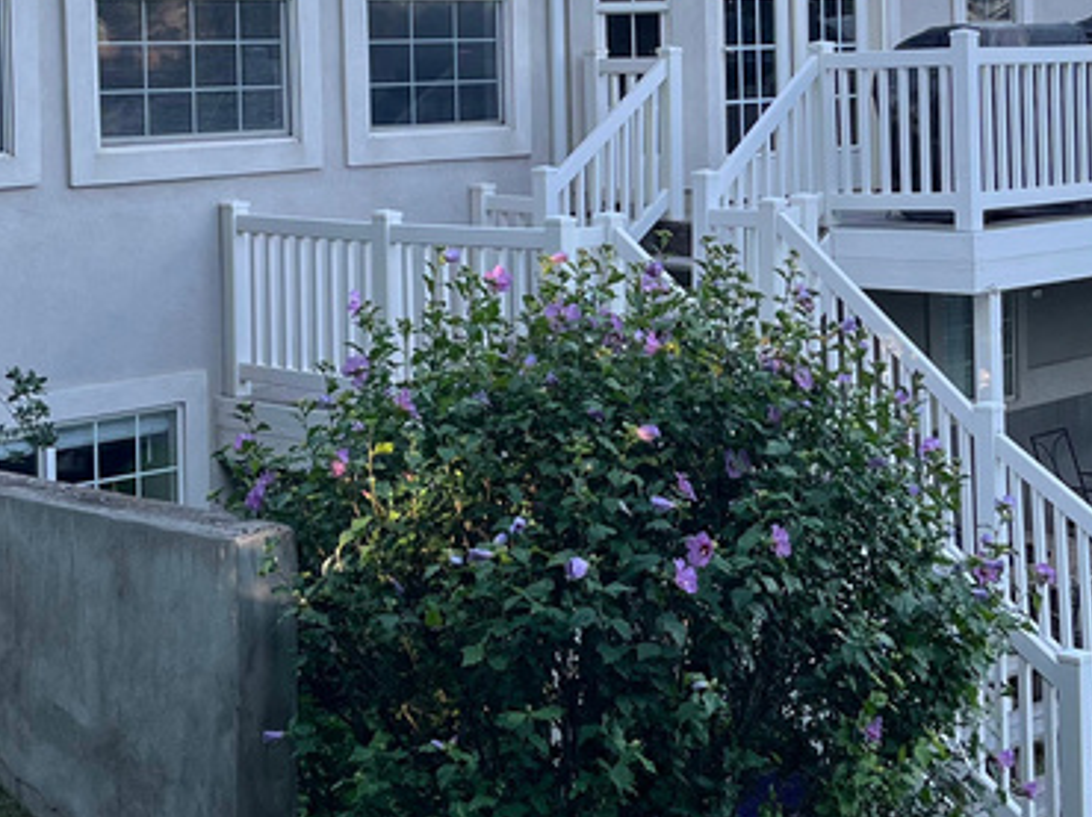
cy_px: 100
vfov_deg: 20.1
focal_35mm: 72
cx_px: 682
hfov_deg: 27.0
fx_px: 2270
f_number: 1.6
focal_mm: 5.1
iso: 50
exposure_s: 1/400
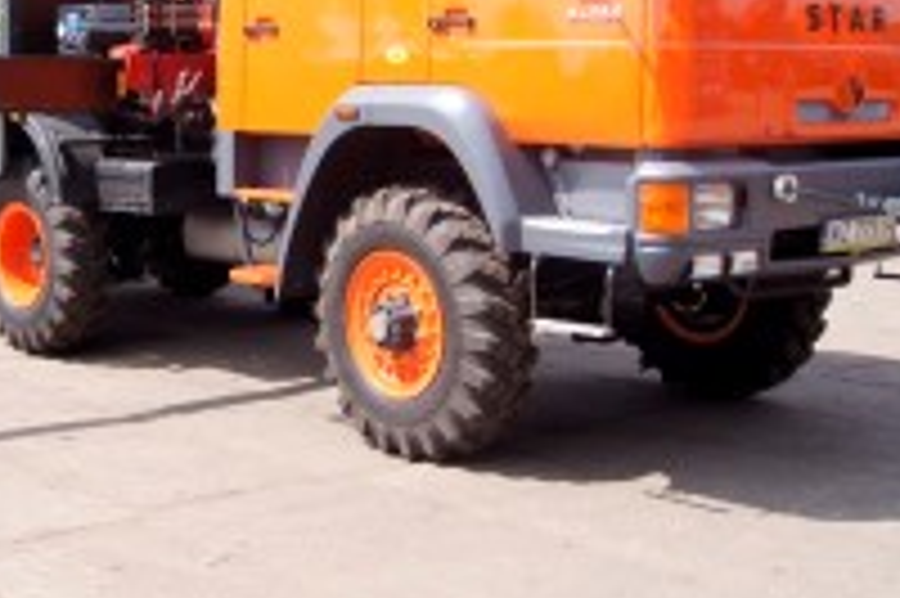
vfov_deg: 22.1
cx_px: 122
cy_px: 81
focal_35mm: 60
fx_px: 1499
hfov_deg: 32.1
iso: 100
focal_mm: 20
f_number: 9
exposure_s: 1/100
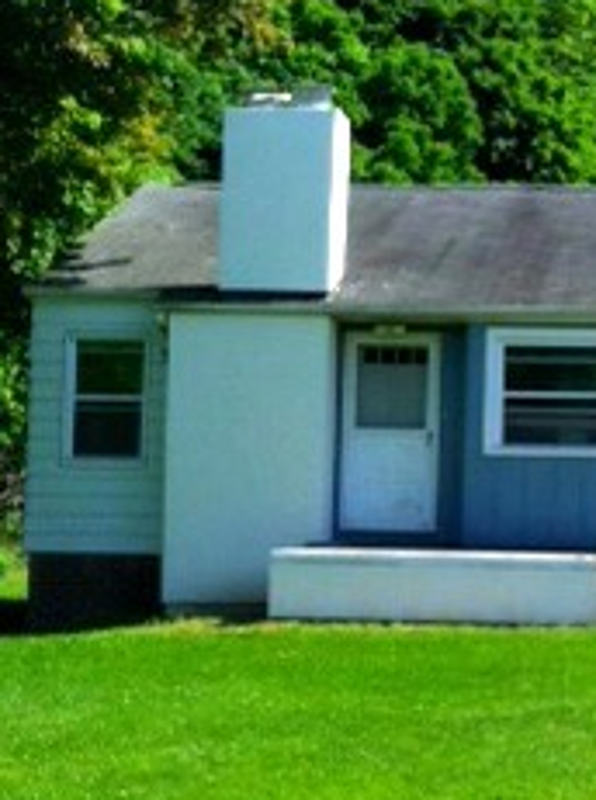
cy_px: 371
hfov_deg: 14.8
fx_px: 2237
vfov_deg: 20.3
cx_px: 638
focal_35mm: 97
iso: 80
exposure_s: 1/938
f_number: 2.8
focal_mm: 3.85
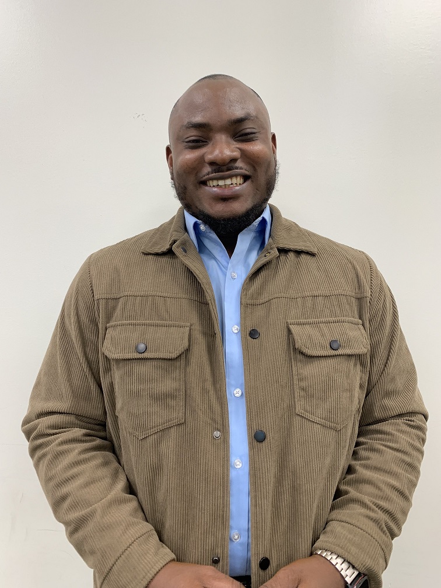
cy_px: 294
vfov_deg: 67.3
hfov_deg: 53.1
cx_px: 220
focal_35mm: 26
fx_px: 442
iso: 64
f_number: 1.8
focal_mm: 4.25
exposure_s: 1/60
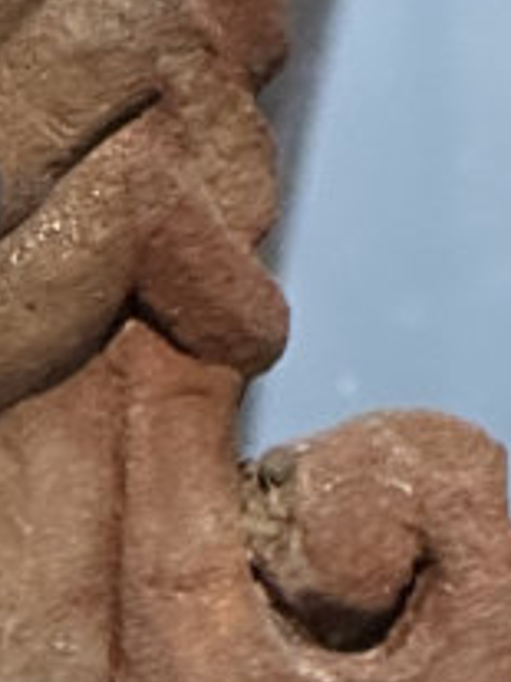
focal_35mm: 559
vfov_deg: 3.5
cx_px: -1185
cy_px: 1591
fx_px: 11014
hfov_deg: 2.6
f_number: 2.8
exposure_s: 1/60
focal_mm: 9
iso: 250
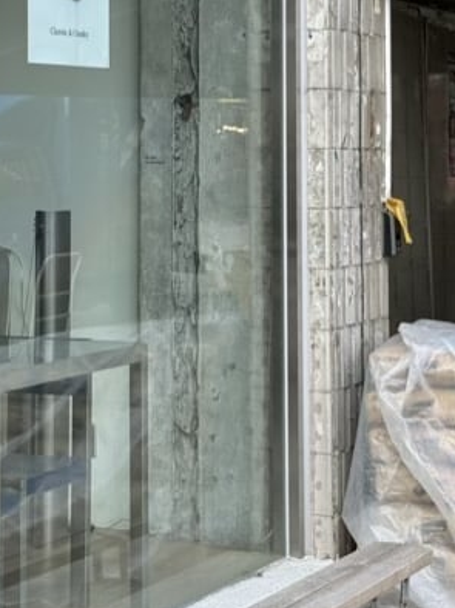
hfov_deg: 14.2
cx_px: 184
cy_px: 39
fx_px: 1825
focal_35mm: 104
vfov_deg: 18.5
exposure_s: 1/906
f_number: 1.78
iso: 80
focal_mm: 6.76
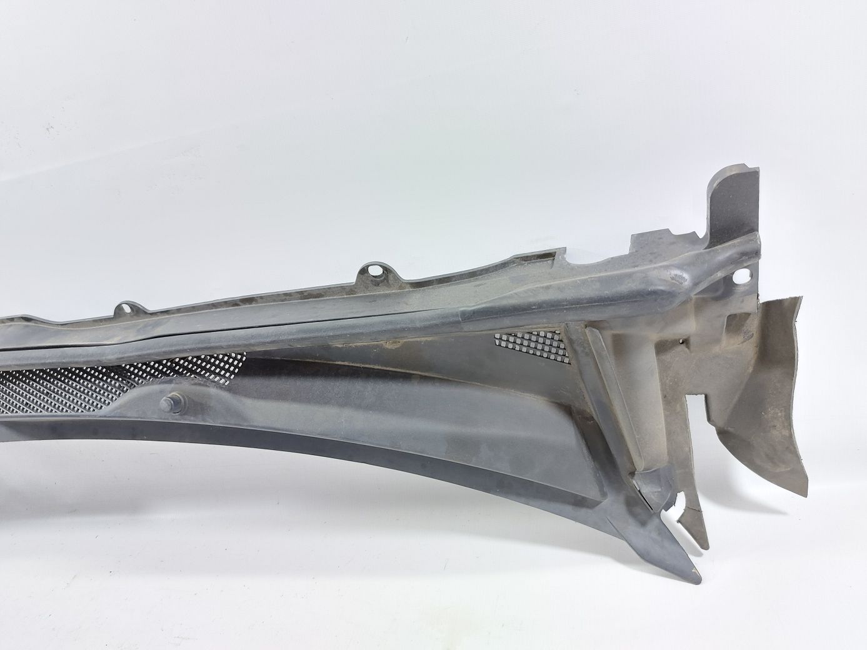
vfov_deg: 56.8
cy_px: 325
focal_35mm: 24
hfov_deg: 71.6
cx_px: 434
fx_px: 601
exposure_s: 1/33
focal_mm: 5.23
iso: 200
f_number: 1.8
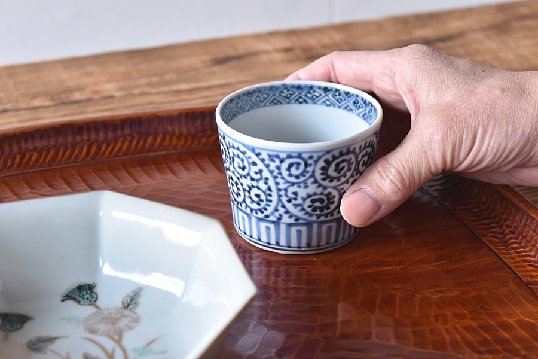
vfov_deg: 16.6
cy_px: 180
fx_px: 1233
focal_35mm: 82
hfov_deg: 24.6
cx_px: 269
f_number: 5.6
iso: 400
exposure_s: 1/8
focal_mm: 55
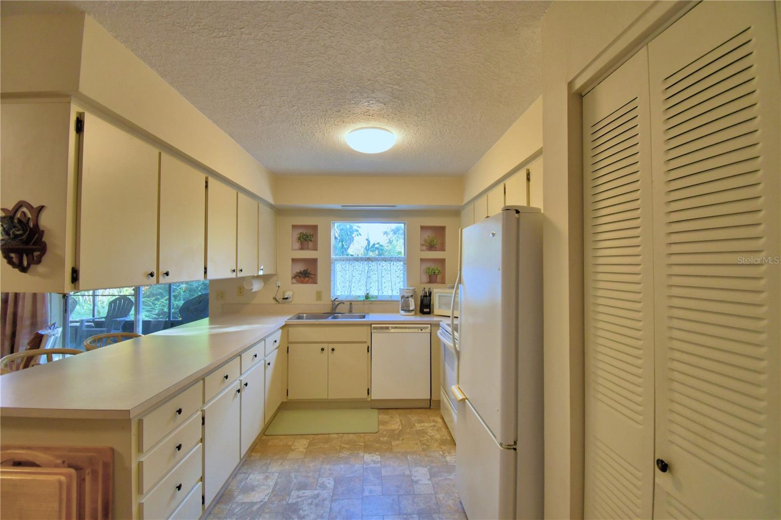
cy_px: 260
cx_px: 390
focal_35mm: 15
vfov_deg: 77.3
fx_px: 325
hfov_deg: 100.4
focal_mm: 10
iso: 400
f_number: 4.5
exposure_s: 1/80
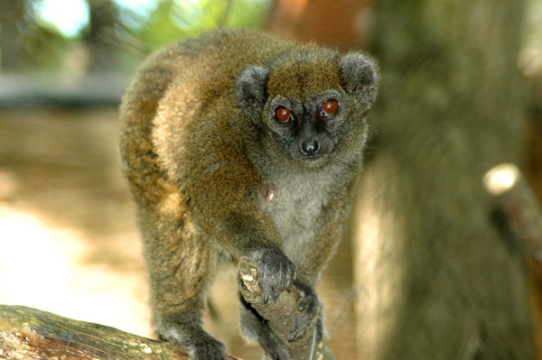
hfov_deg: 15.2
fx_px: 2031
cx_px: 271
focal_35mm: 135
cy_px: 180
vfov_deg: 10.1
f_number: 5
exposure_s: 1/60
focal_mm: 90
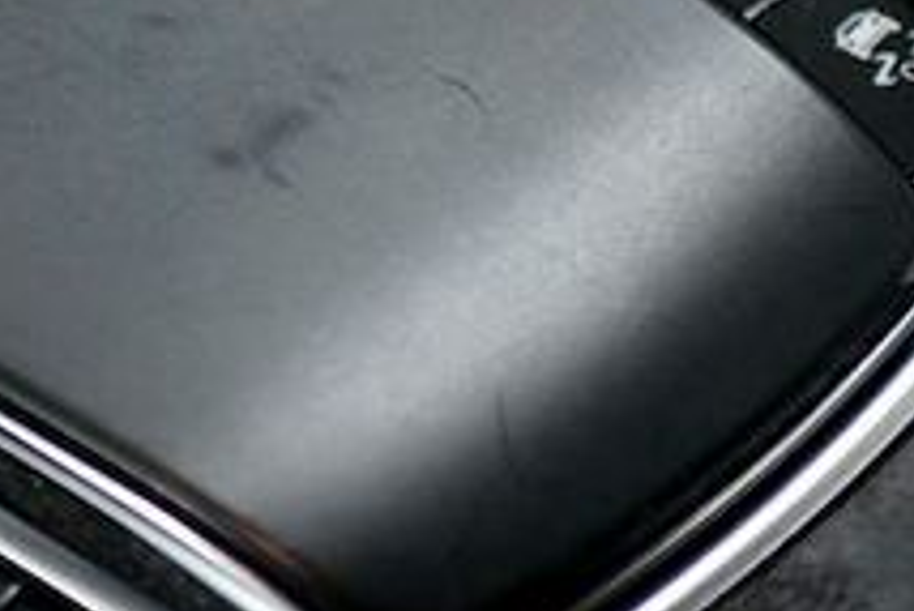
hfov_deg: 8.2
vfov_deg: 5.5
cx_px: -243
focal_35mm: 249
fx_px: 6326
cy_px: -96
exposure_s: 1/400
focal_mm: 52
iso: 1600
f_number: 3.5
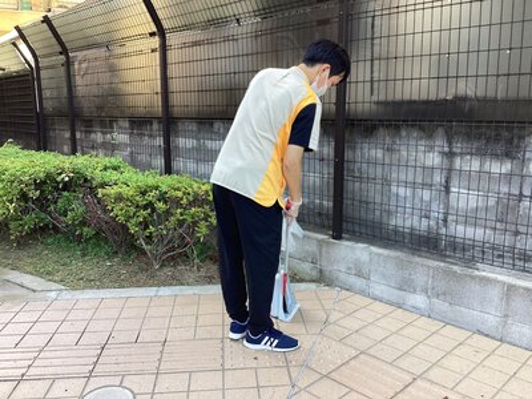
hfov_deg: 58.4
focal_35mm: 31
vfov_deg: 45.4
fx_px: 476
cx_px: 266
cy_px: 200
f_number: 2.4
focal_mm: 3.3
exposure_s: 1/120
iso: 40
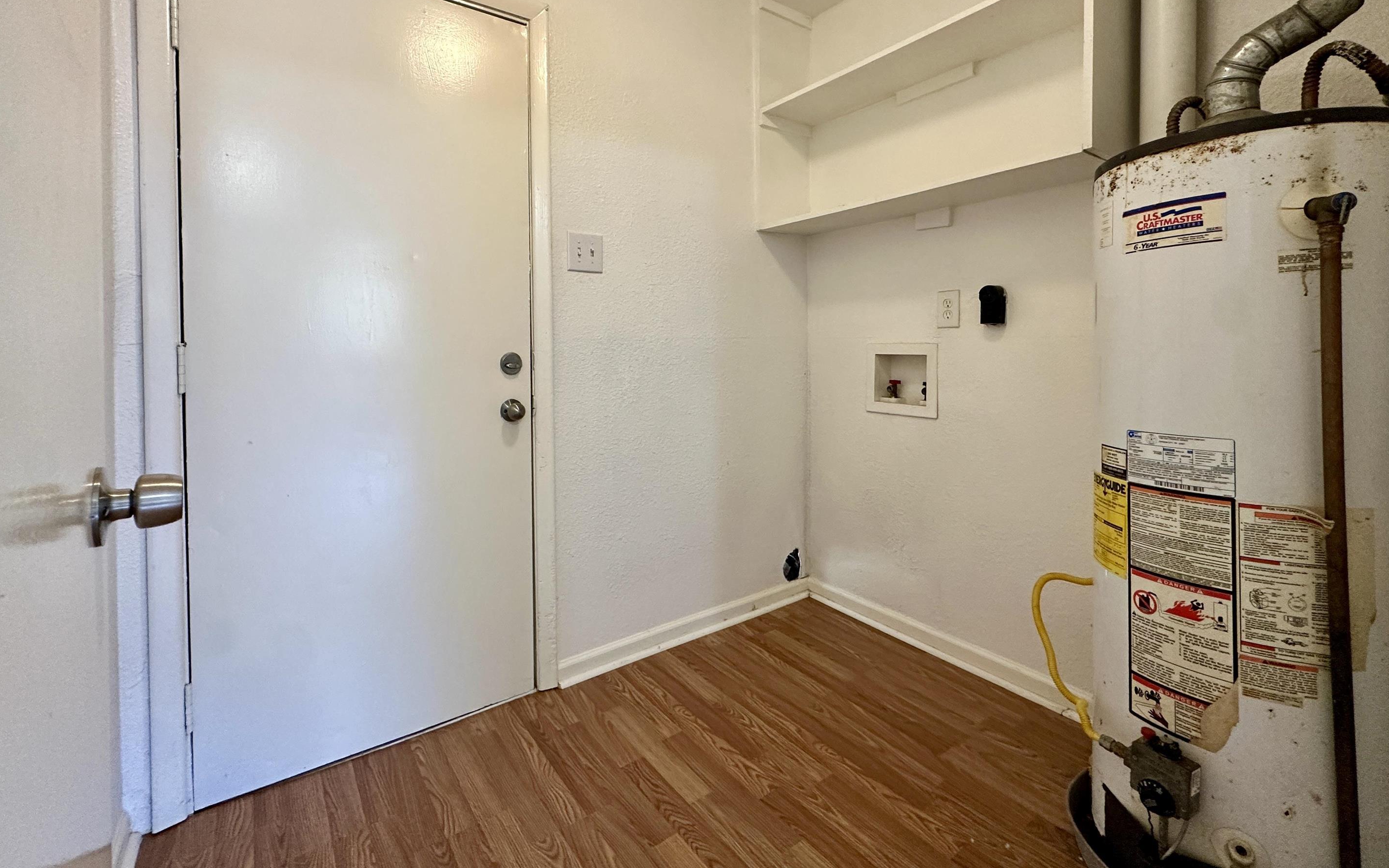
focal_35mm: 16
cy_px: 354
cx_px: 684
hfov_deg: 97.8
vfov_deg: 70.6
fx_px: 606
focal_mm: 2.22
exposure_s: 1/120
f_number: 2.2
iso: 250
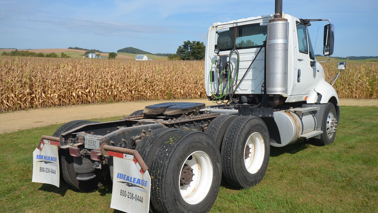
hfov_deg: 61.0
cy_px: 110
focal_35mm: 32
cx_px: 186
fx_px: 321
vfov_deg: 36.7
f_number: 9
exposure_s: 1/320
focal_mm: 20
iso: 100
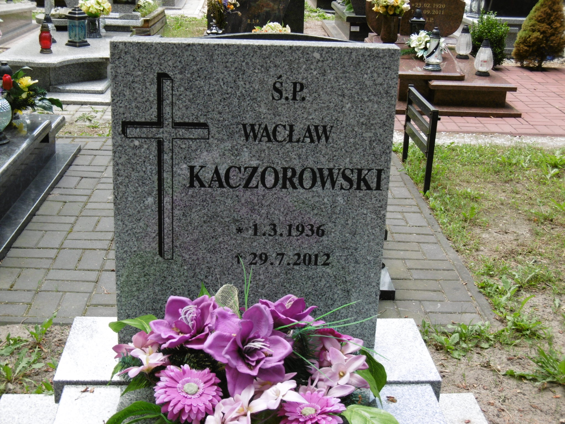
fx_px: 963
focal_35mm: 59
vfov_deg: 24.8
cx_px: 282
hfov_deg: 32.7
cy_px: 212
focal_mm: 10.5
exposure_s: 1/125
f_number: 4.2
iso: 100
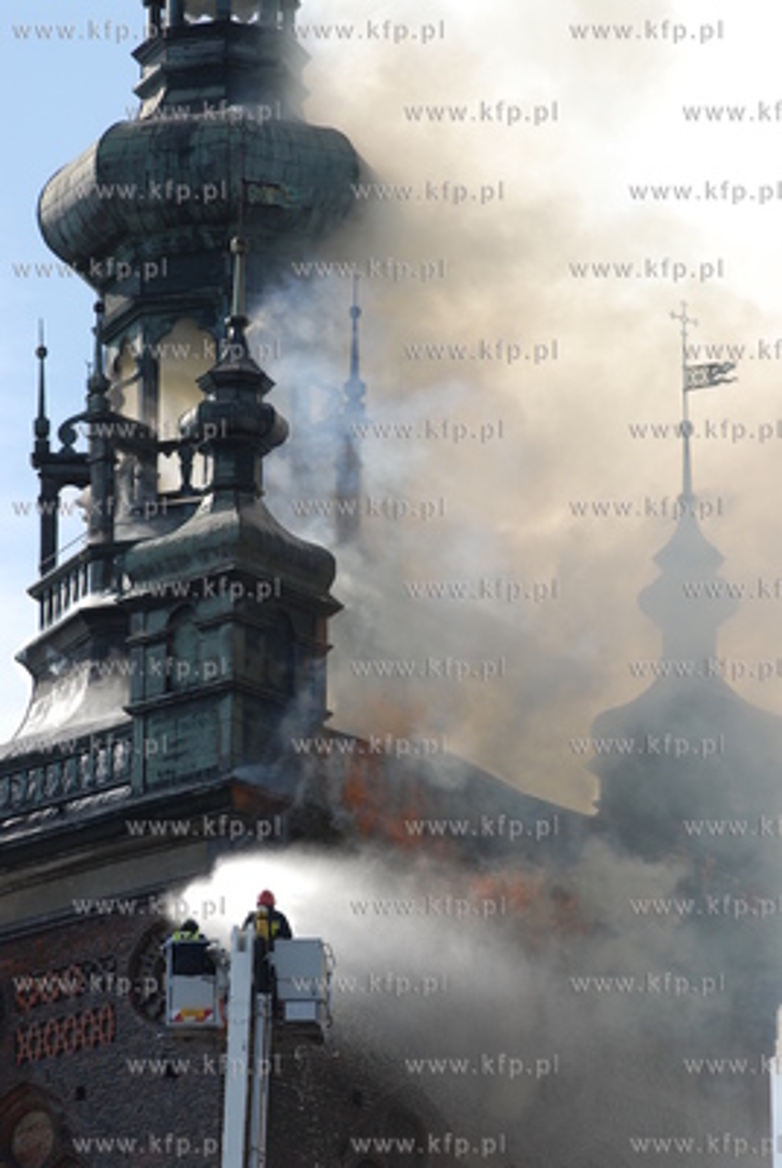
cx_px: 391
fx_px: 7549
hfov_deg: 5.9
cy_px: 584
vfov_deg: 8.8
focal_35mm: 232
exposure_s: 1/500
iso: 100
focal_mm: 155
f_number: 5
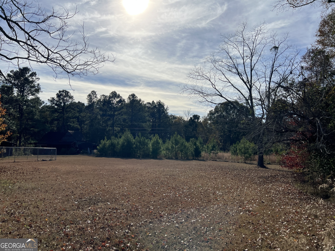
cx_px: 168
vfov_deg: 53.1
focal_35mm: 26
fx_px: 252
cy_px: 126
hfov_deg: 67.3
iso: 50
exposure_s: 1/8696
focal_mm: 5.7
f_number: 1.5
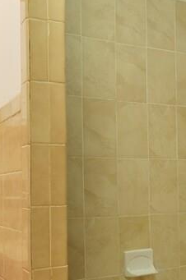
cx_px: 32
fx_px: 342
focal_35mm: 44
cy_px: 184
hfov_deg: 29.6
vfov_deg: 44.0
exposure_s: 1/5
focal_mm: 10
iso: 200
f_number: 11
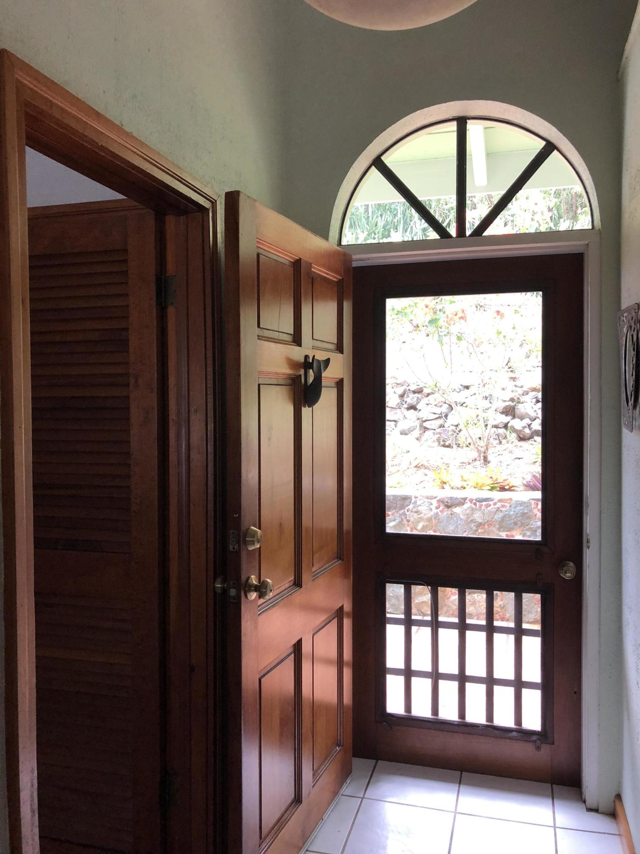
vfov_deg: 63.4
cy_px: 427
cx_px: 320
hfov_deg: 49.7
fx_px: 690
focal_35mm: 28
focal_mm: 3.99
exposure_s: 1/30
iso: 40
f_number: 1.8
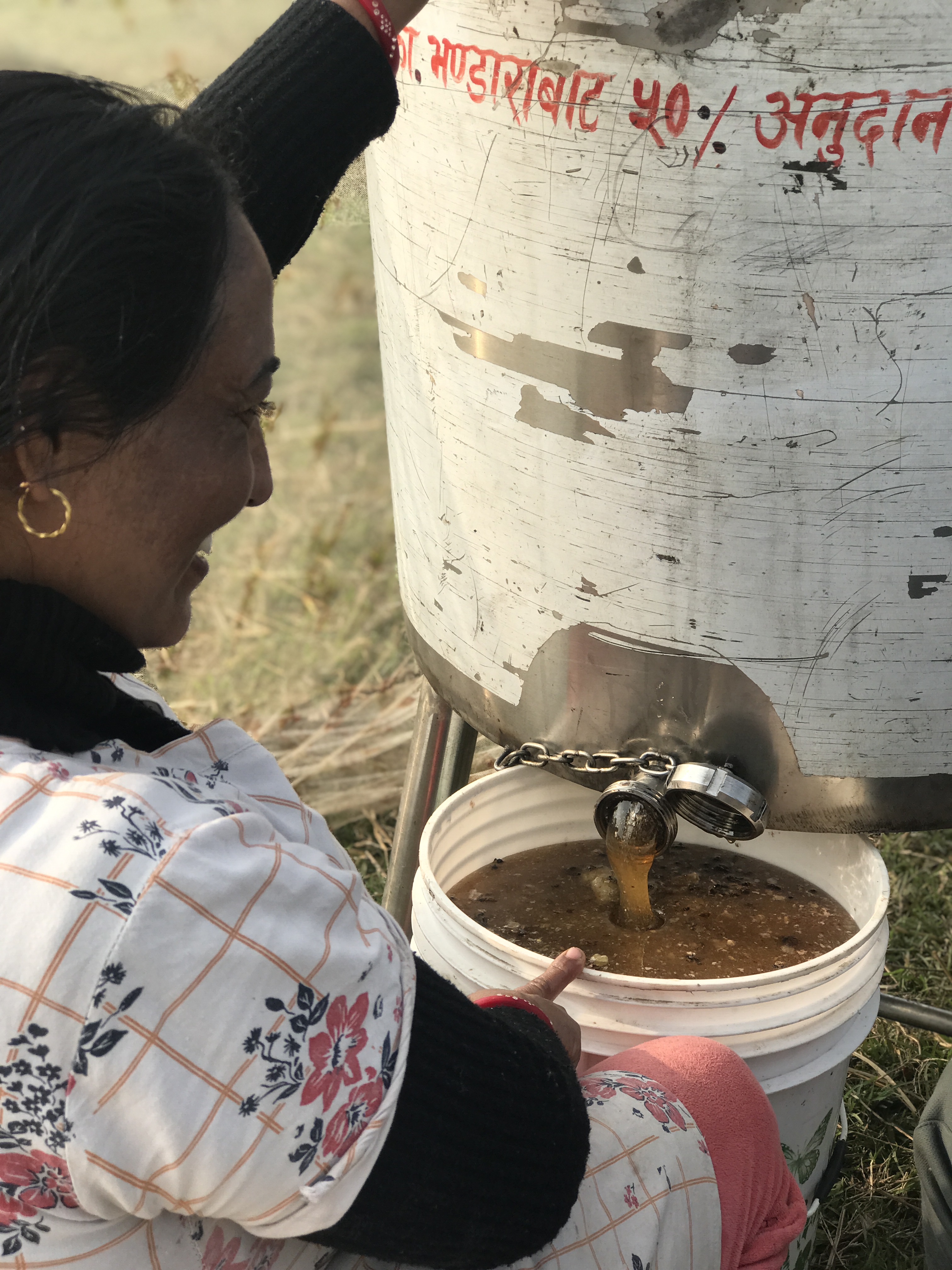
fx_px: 2090
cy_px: 635
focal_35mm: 57
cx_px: 476
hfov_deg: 25.7
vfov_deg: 33.8
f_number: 2.8
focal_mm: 6.6
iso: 20
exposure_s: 1/329
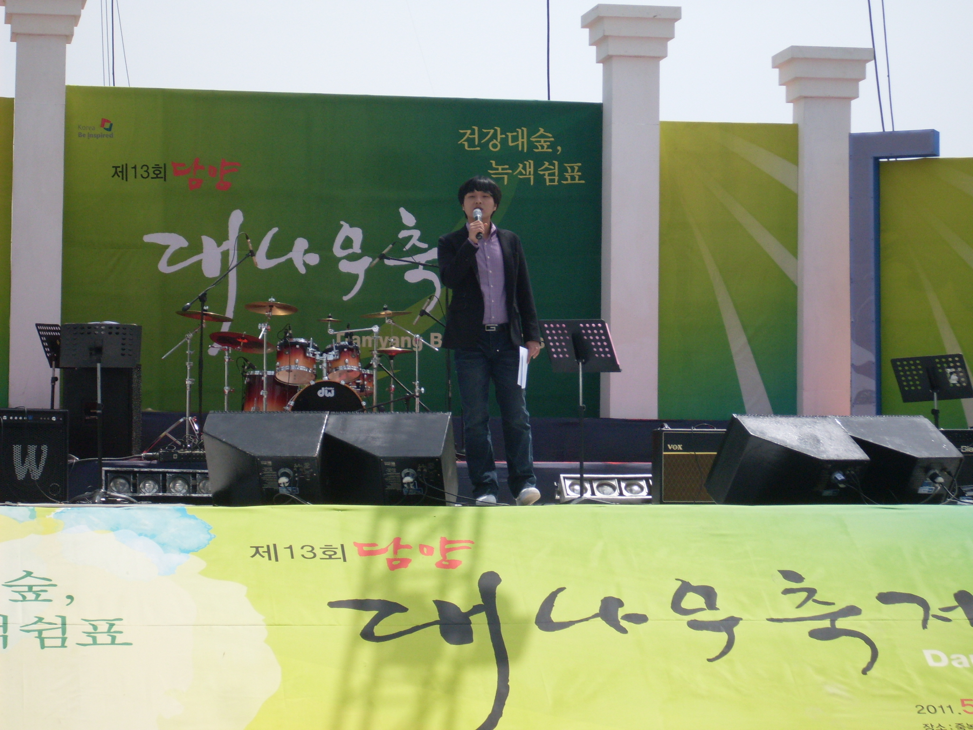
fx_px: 3204
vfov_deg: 13.0
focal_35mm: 114
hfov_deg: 17.3
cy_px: 365
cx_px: 486
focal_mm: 18.9
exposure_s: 1/500
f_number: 5.2
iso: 80
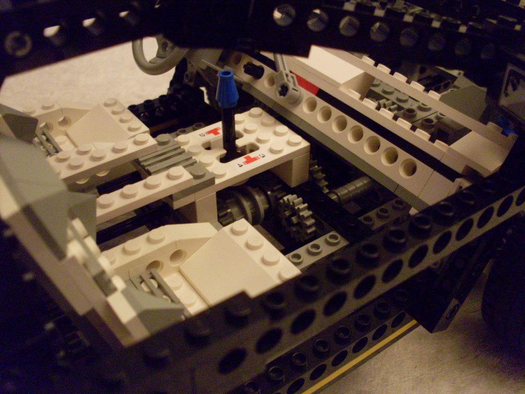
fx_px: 576
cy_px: 197
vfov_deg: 37.7
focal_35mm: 38
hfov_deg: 49.0
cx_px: 262
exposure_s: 1/4
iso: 200
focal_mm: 6.3
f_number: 2.8
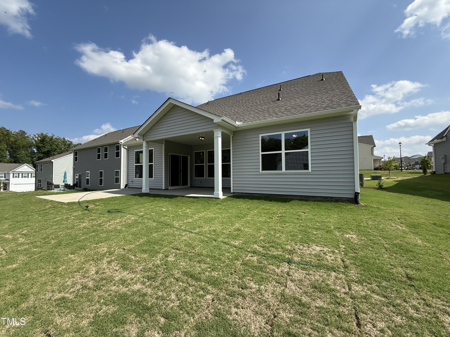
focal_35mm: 14
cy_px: 168
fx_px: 182
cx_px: 225
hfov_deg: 102.1
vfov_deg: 85.7
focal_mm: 2.22
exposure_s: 1/1211
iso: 50
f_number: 2.2
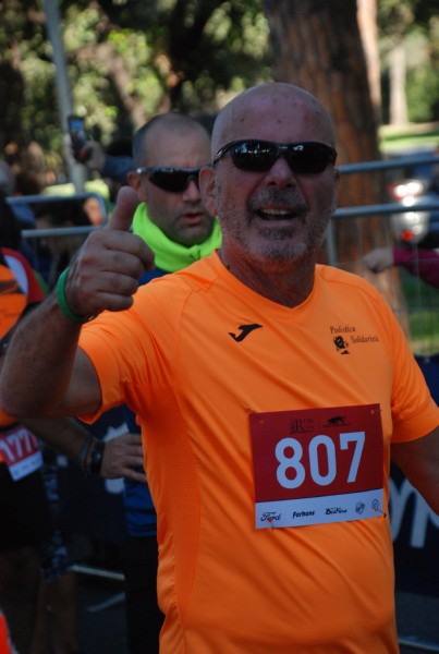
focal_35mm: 135
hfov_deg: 10.2
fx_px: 2456
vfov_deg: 15.2
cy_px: 327
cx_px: 220
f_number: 5.6
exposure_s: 1/500
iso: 1000
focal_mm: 90
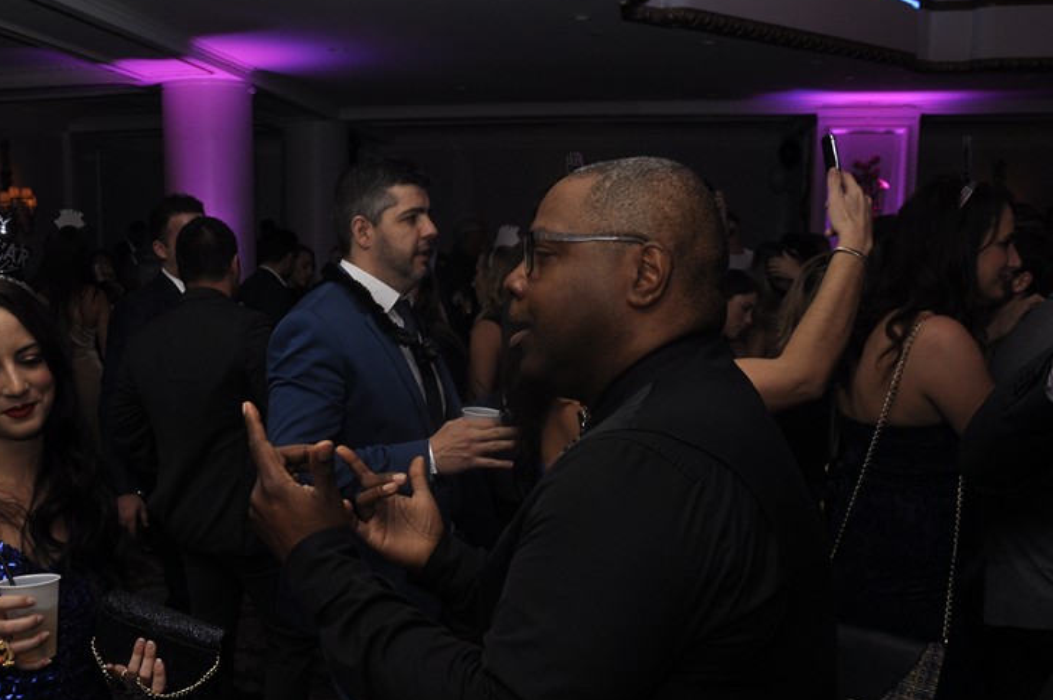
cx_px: 413
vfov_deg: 35.6
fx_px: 1081
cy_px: 458
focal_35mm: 37
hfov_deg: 51.5
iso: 400
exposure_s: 1/60
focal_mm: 18
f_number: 5
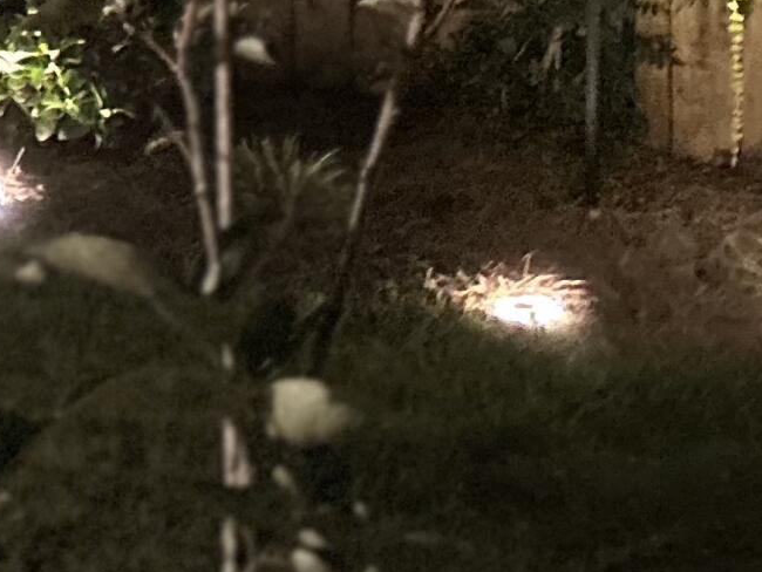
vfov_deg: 11.1
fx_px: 2643
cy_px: -599
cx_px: -545
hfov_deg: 14.7
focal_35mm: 120
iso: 4000
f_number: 1.5
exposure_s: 1/15
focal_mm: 5.7
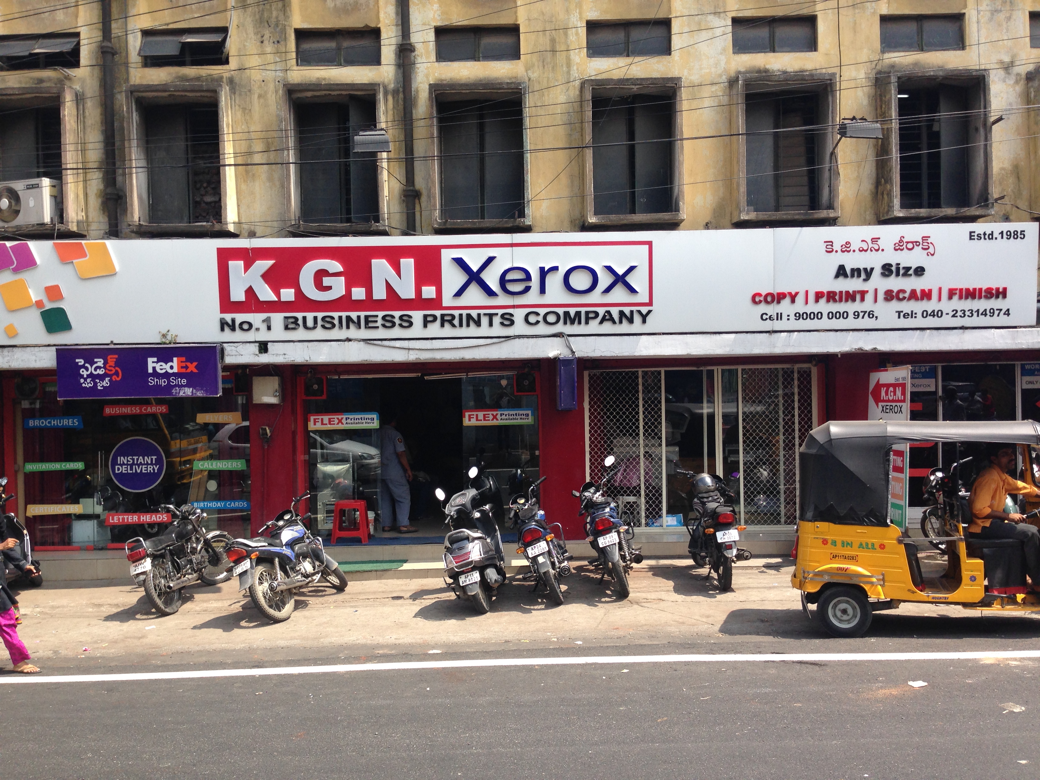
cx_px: 520
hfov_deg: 55.4
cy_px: 390
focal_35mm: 33
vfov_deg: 42.9
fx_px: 991
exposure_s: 1/713
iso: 50
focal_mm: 4.12
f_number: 2.4
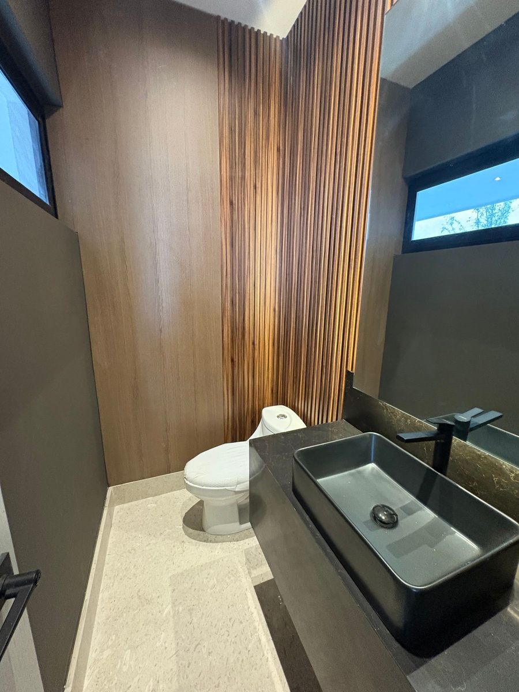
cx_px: 260
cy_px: 346
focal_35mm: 14
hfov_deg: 85.7
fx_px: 280
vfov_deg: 102.1
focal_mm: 2.22
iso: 800
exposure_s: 1/60
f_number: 2.2
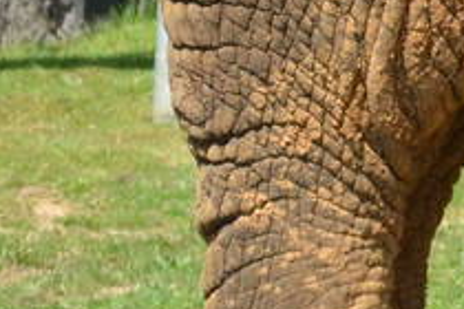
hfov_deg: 1.2
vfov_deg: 0.8
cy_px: -142
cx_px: 1231
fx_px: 22103
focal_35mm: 1715
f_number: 5.6
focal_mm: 150
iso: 400
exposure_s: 1/1250
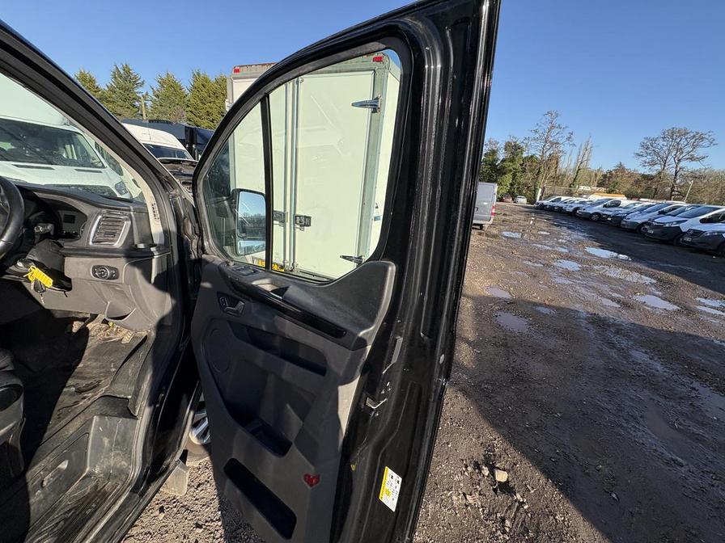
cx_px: 362
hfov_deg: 102.1
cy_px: 272
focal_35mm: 14
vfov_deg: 85.7
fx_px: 293
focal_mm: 2.22
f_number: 2.2
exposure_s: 1/889
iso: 40
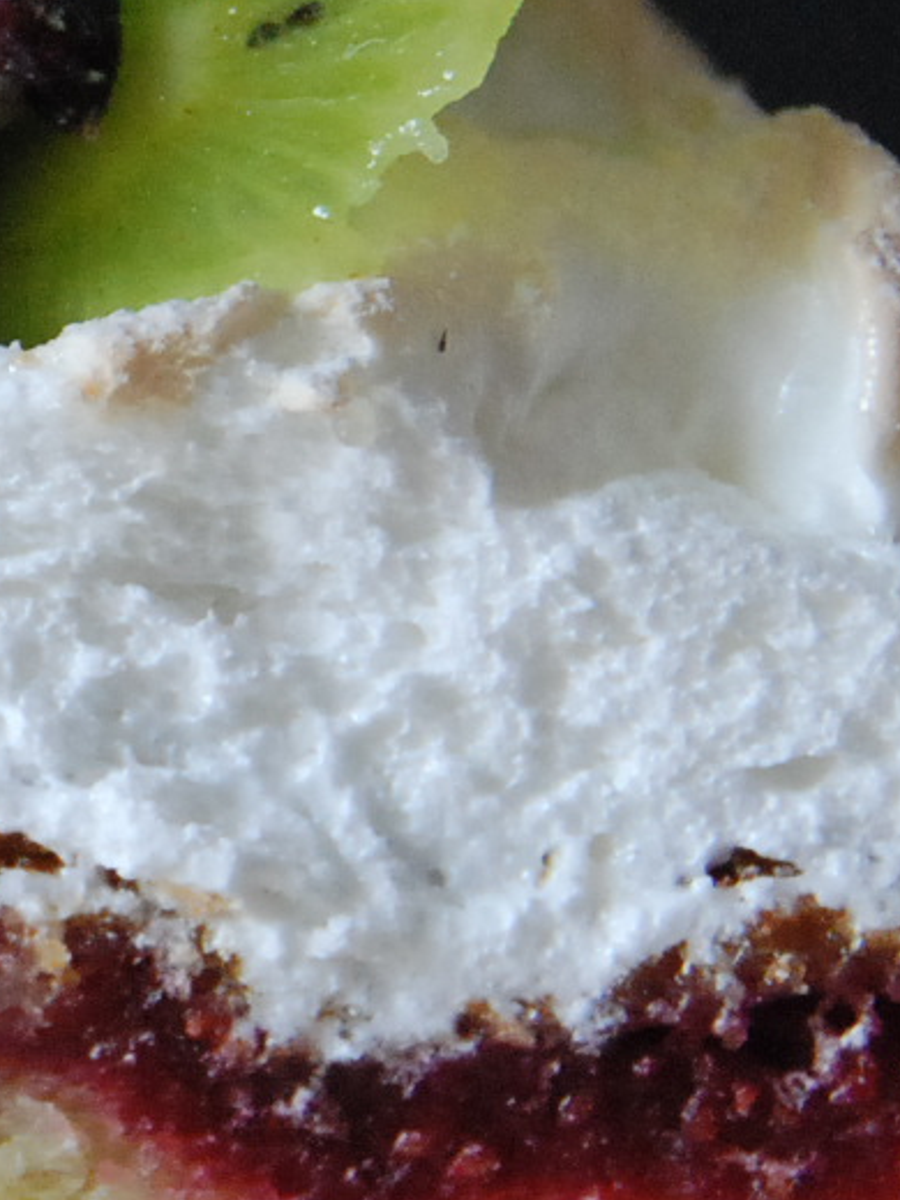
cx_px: -713
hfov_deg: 4.2
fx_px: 12126
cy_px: 339
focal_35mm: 350
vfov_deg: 5.7
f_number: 5
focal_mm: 65
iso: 1600
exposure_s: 1/30
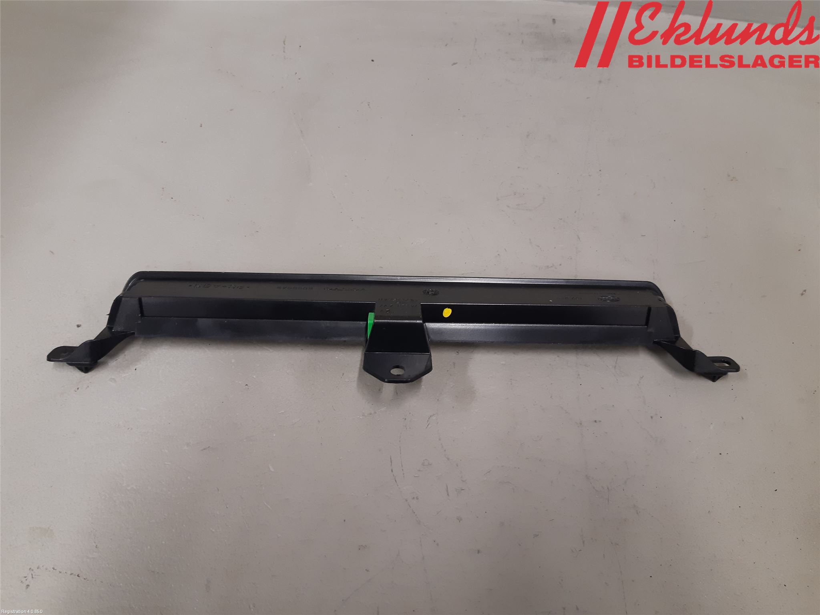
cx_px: 410
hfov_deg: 67.3
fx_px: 616
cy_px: 308
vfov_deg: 53.1
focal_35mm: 26
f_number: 1.7
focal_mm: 3.93
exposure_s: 1/50
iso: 125
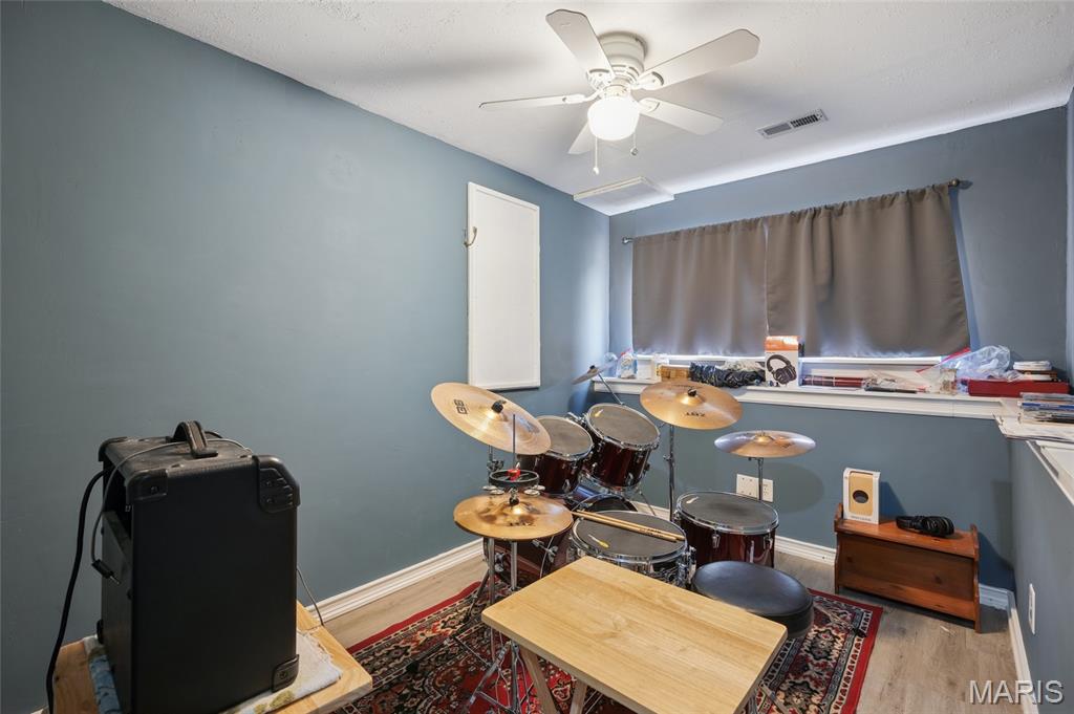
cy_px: 357
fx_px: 477
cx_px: 537
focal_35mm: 16
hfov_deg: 96.8
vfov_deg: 73.7
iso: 400
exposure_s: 1/2.5
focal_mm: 16
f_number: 8
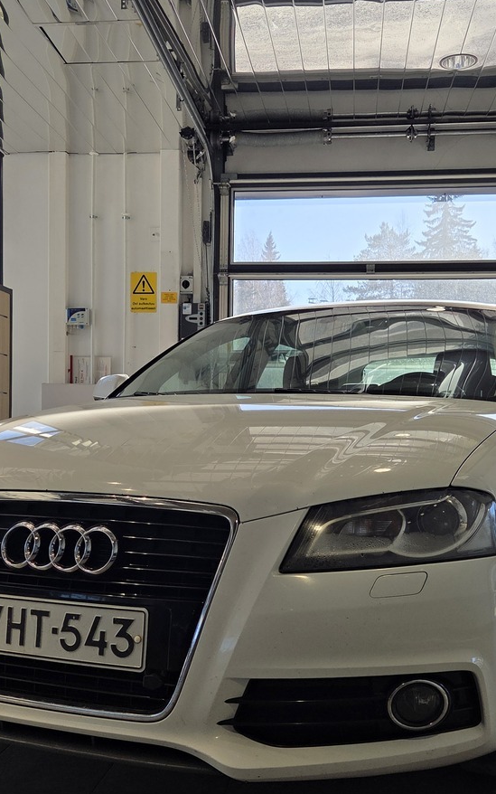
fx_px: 865
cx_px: 266
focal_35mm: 40
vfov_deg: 49.0
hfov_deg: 32.0
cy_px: 470
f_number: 1.8
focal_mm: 5.4
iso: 80
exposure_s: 1/2169
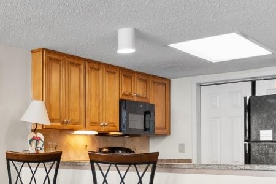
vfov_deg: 24.7
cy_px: 144
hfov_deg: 32.4
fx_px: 414
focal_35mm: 54
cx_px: -28
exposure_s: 1/6
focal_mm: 10
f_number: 4.5
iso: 100
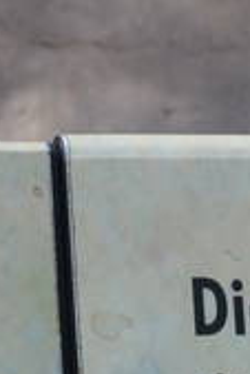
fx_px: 3534
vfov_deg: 6.0
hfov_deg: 4.0
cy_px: 460
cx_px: 407
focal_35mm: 340
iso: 200
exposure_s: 1/200
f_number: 7.1
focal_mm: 24
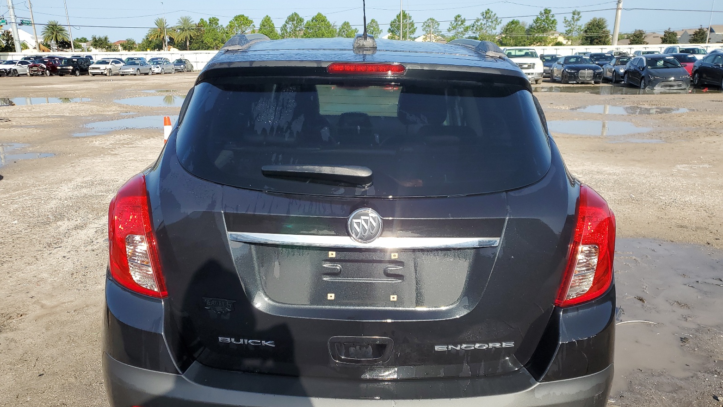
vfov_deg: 39.9
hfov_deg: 66.1
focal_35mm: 29
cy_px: 255
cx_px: 360
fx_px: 556
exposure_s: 1/2000
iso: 50
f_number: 1.5
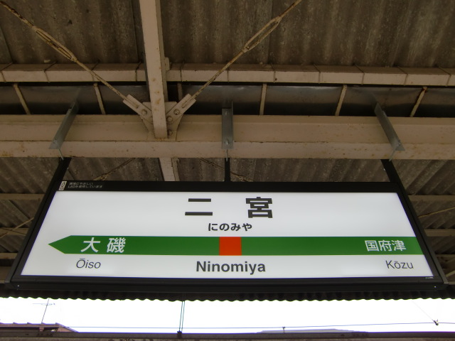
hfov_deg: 63.4
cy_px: 170
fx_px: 368
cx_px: 228
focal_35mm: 28
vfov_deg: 49.7
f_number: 2.6
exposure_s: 1/80
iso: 64
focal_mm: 4.9
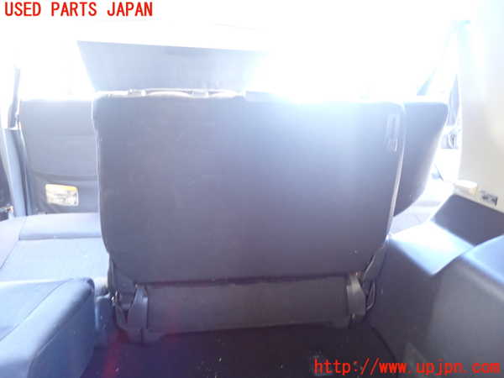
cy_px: 189
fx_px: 364
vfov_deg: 54.9
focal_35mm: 25
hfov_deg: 69.4
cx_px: 252
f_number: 2
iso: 800
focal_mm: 4.5
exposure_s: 1/13
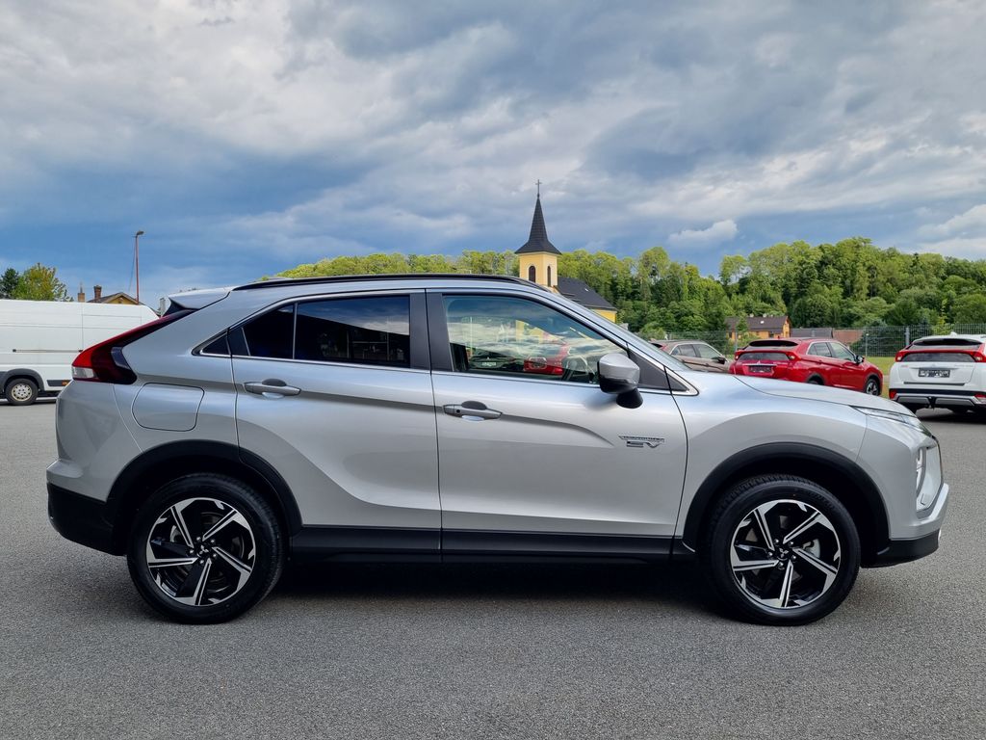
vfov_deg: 53.1
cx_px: 493
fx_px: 741
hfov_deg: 67.3
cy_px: 370
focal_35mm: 26
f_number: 1.8
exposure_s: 1/814
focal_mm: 5.4
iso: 50
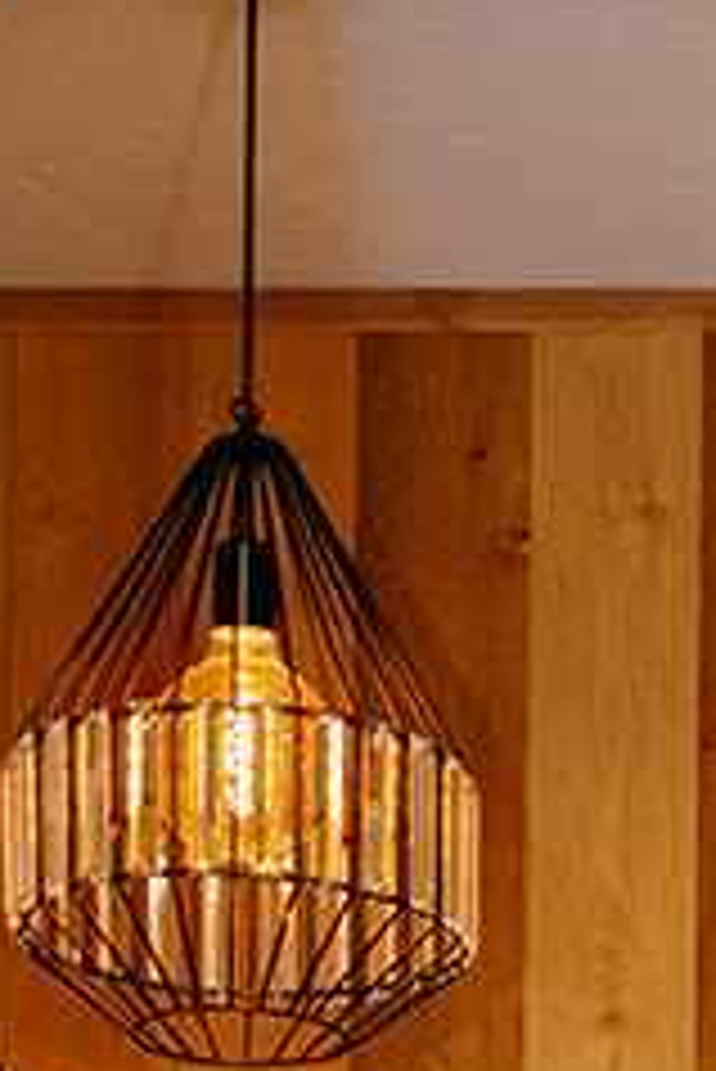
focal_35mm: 235
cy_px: 2498
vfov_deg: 8.1
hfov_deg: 5.6
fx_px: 7000
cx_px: 1700
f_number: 1.2
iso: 400
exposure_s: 1/200
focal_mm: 35
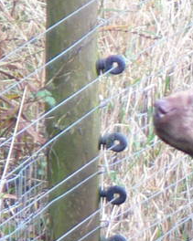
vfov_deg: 0.8
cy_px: 259
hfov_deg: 0.6
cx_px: 403
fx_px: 17782
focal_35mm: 2489
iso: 80
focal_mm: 88.8
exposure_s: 1/30
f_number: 3.7
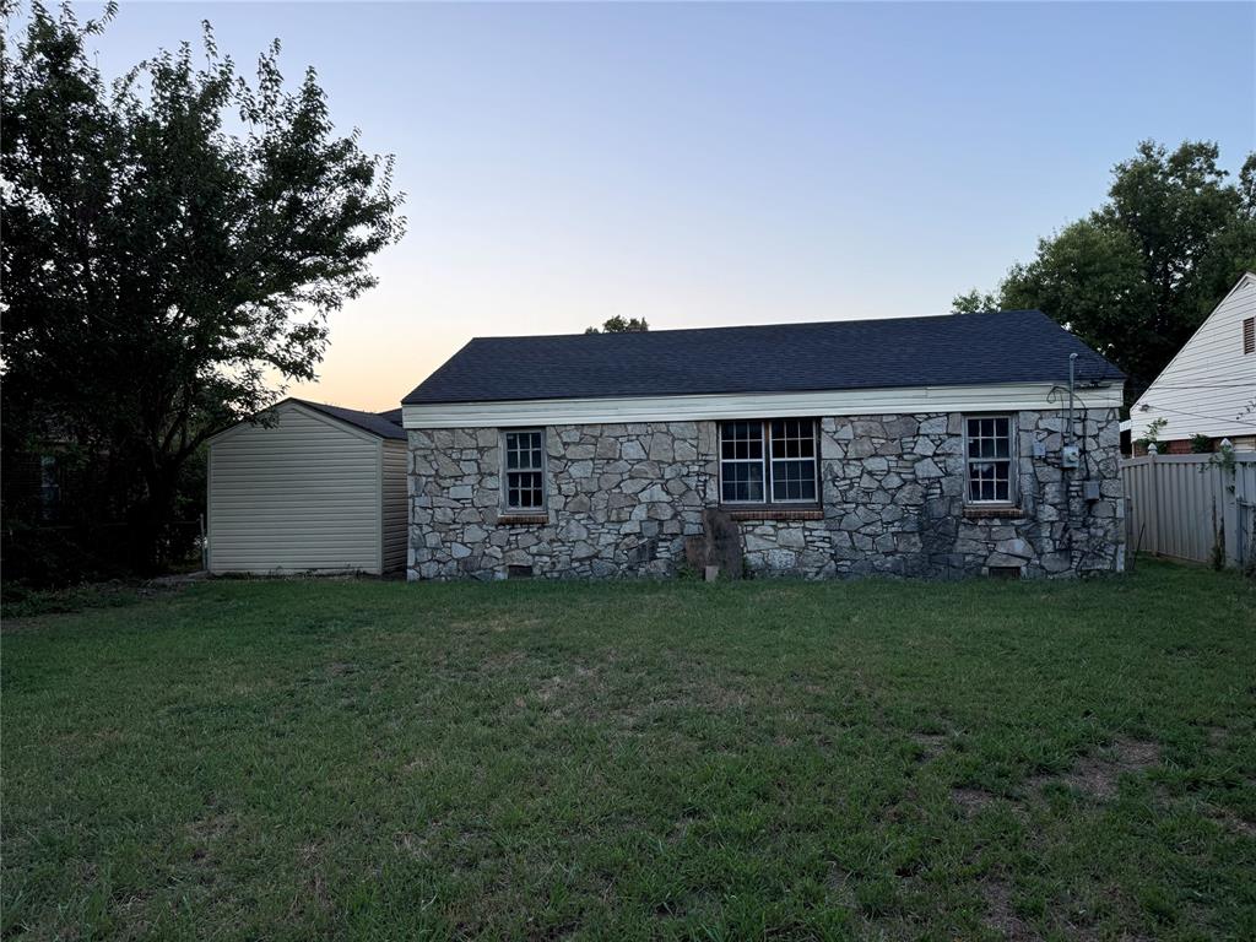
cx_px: 628
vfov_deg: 56.8
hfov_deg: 71.6
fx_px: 871
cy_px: 471
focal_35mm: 24
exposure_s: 1/181
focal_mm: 6.76
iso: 64
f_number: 1.78
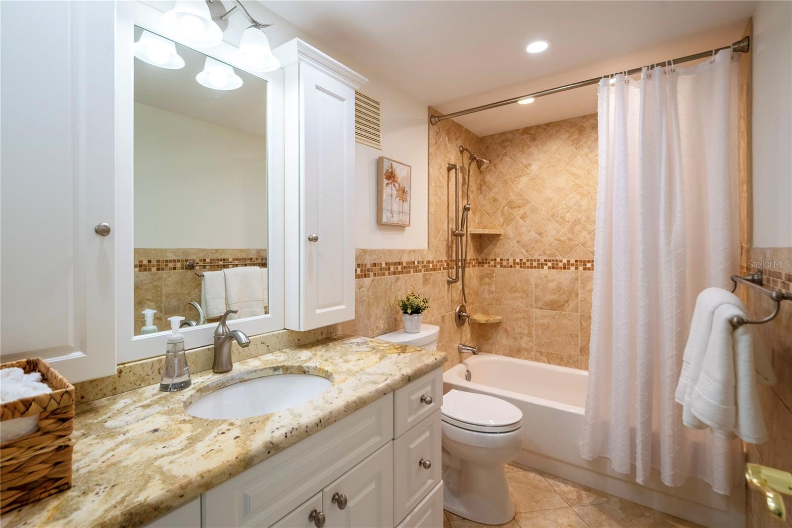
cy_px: 264
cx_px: 396
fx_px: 330
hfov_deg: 100.4
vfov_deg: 77.3
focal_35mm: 15
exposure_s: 1/250
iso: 400
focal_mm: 10
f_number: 8
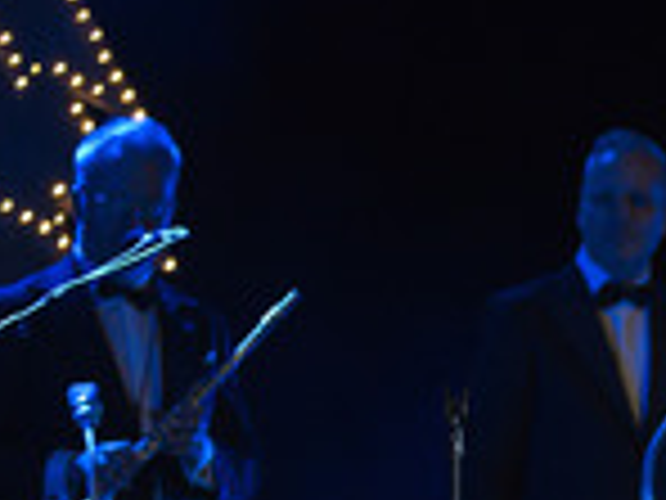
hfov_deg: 5.0
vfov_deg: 3.7
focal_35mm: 396
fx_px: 7619
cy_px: 559
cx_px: 961
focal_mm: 135
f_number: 2.8
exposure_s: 1/200
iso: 1600
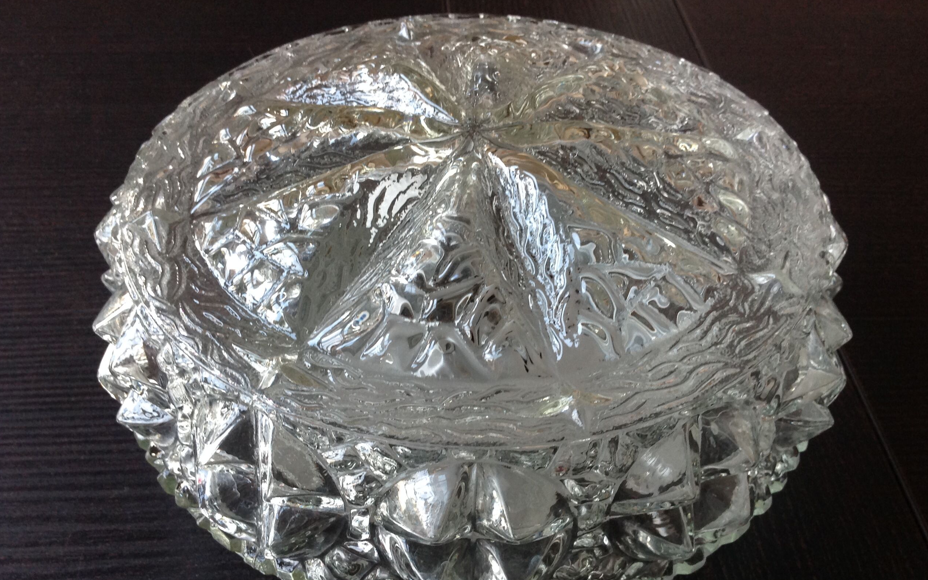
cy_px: 311
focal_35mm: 38
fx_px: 961
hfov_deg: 51.5
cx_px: 461
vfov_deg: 33.6
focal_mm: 4.28
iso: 100
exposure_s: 1/17
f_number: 2.4
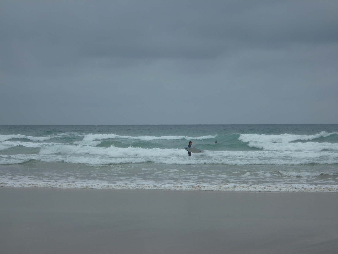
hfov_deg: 17.6
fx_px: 1094
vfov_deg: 13.2
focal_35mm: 112
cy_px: 127
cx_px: 169
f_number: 6.5
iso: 100
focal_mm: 20
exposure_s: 1/250
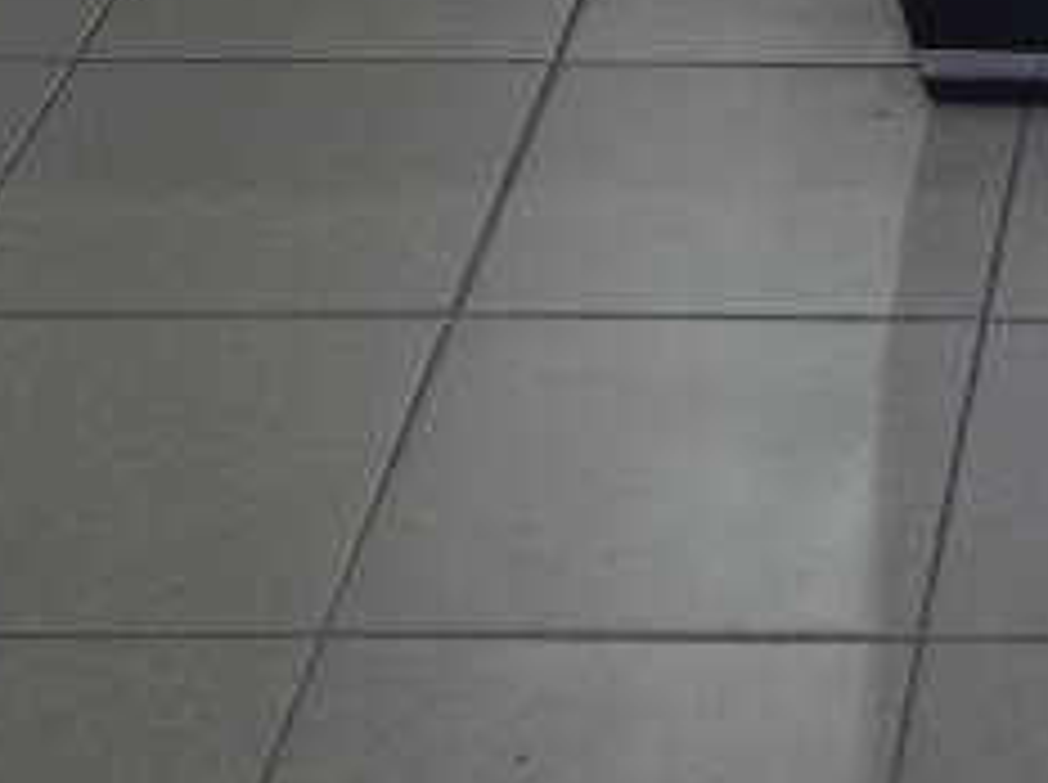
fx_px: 4534
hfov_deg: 12.5
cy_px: -835
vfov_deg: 9.2
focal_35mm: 150
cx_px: 1615
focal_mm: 22
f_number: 4
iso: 1250
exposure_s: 1/160
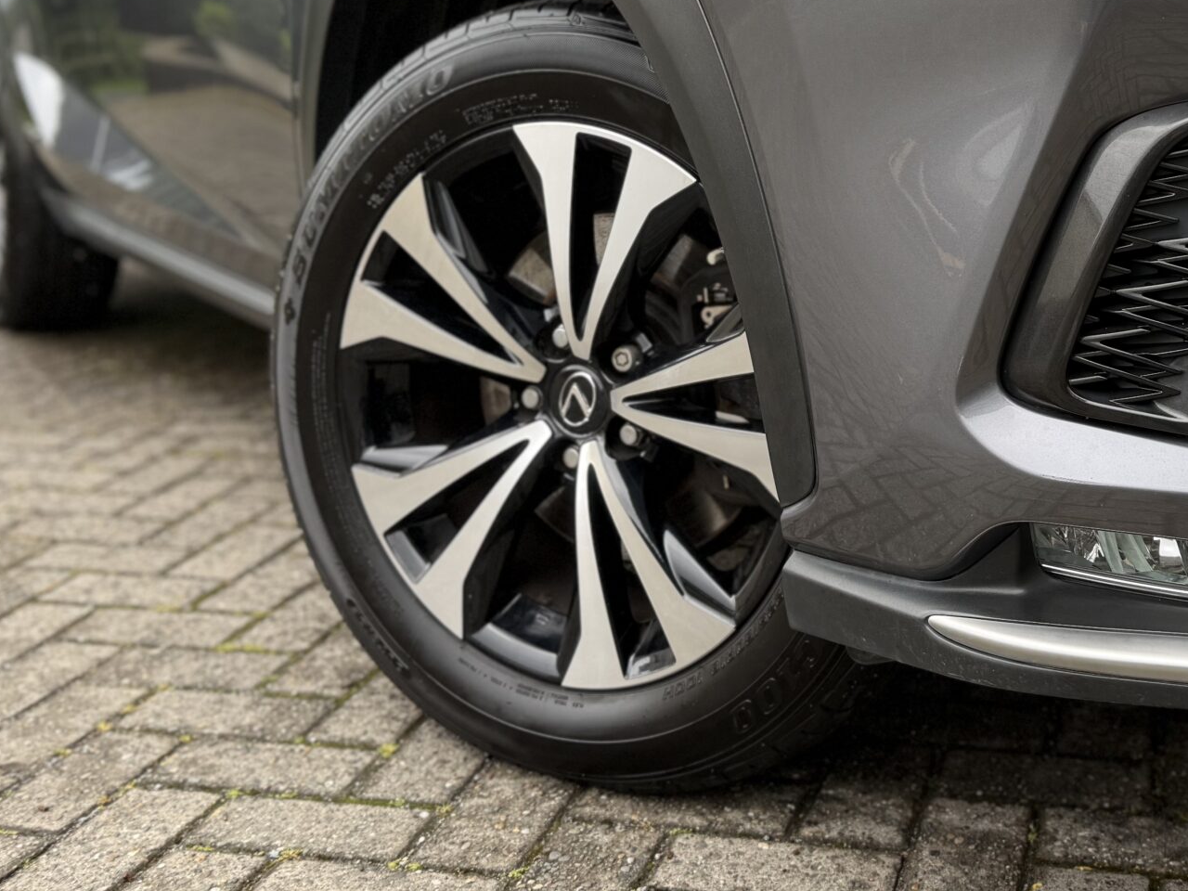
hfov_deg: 38.9
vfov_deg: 29.6
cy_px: 179
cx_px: 855
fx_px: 1647
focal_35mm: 48
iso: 80
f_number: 1.78
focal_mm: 6.76
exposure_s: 1/580
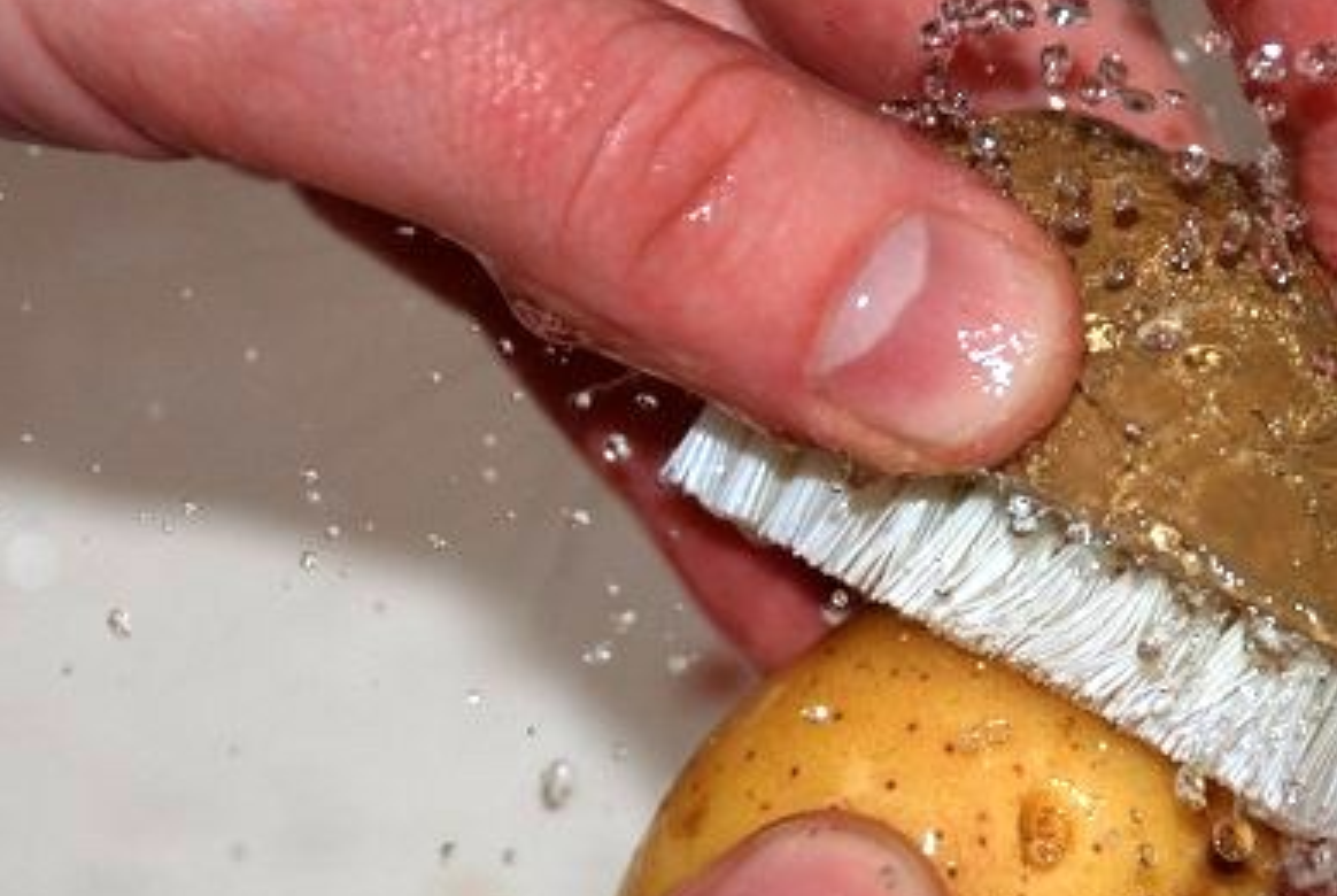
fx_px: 12090
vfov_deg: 4.2
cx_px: 793
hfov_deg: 6.3
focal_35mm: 325
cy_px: 572
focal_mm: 105
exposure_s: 1/60
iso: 160
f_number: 5.6
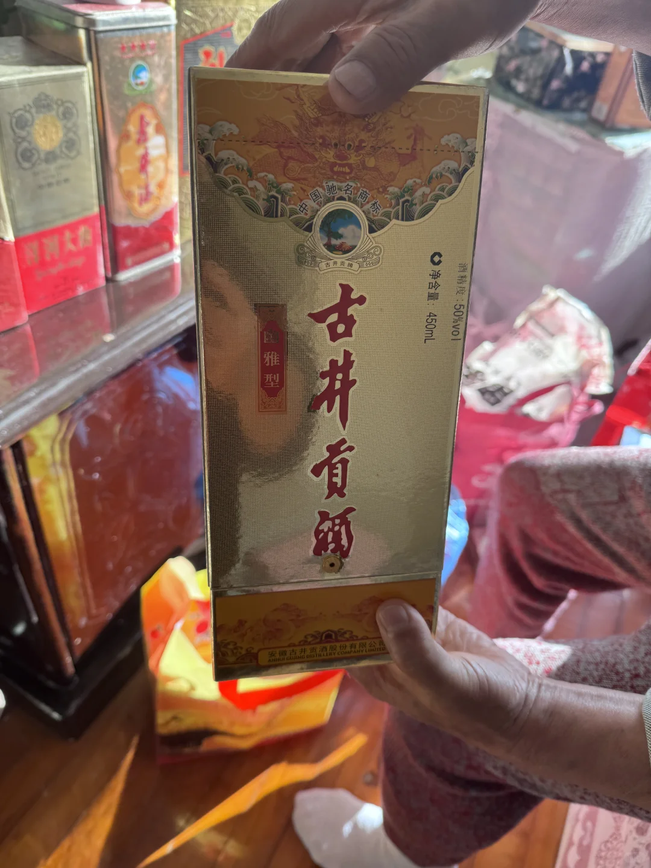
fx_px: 602
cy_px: 434
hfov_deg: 56.8
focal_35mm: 24
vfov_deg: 71.6
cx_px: 326
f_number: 1.78
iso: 64
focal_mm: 6.76
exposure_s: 1/243
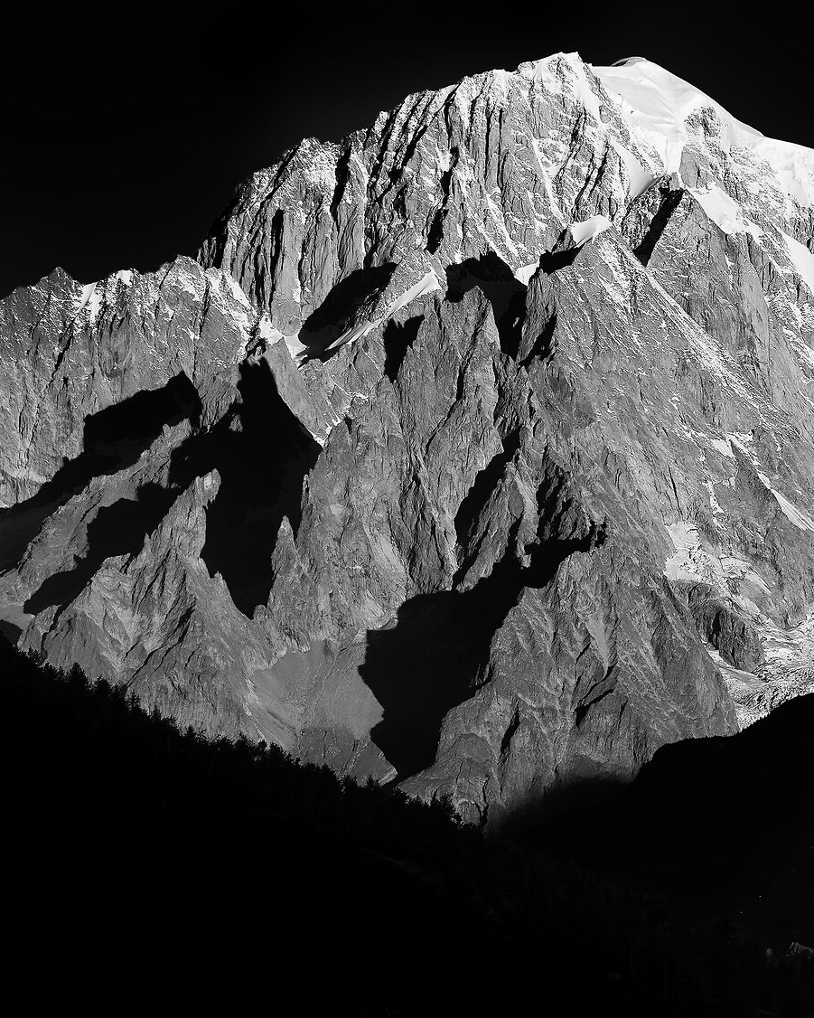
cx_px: 611
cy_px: 353
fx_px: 9334
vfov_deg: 6.2
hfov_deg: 5.0
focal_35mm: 310
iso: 160
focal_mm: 155
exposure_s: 1/400
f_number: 7.1
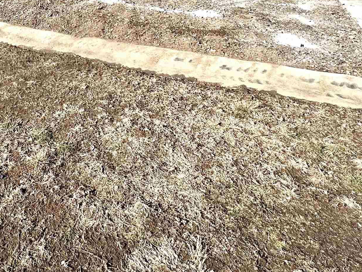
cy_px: -56
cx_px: 60
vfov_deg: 33.1
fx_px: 366
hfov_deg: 48.8
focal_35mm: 35
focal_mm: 2.22
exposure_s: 1/1490
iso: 50
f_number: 2.2
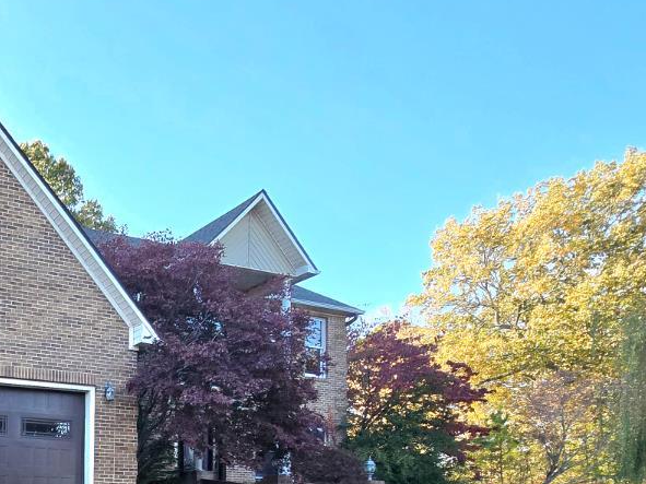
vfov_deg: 37.1
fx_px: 616
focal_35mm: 33
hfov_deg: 44.5
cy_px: 513
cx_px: -37
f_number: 2.2
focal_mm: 2.2
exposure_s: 1/556
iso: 50
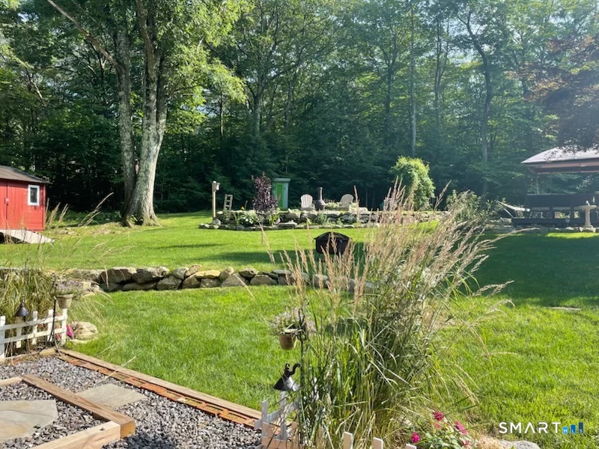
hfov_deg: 67.3
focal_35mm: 26
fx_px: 450
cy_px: 224
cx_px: 300
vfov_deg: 53.1
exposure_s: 1/670
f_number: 1.6
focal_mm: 4.2
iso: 32
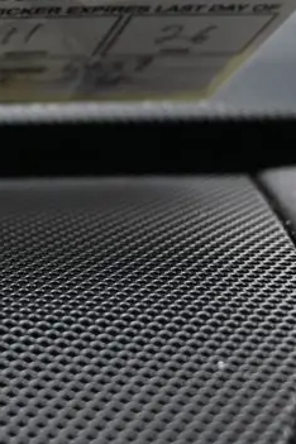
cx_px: -244
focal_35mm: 107
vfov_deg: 18.7
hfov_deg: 11.8
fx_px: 1322
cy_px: 35
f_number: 4.2
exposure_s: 1/125
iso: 640
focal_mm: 24.5
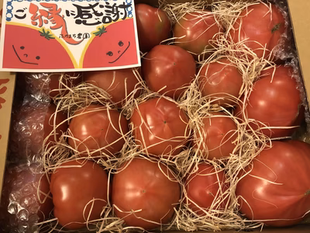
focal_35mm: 28
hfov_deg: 63.4
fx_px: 251
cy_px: 116
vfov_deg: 49.7
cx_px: 155
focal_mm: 3.99
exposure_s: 1/17
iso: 100
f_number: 1.8
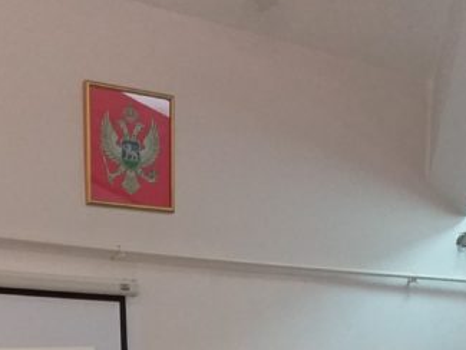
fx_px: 1104
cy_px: 538
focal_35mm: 82
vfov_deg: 16.3
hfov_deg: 23.6
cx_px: 109
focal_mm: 3.93
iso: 160
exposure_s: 1/33
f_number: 1.7
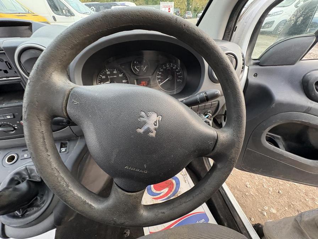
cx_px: 159
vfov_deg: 85.7
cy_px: 120
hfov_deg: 102.1
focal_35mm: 14
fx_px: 129
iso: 200
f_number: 2.2
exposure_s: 1/87
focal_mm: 2.22
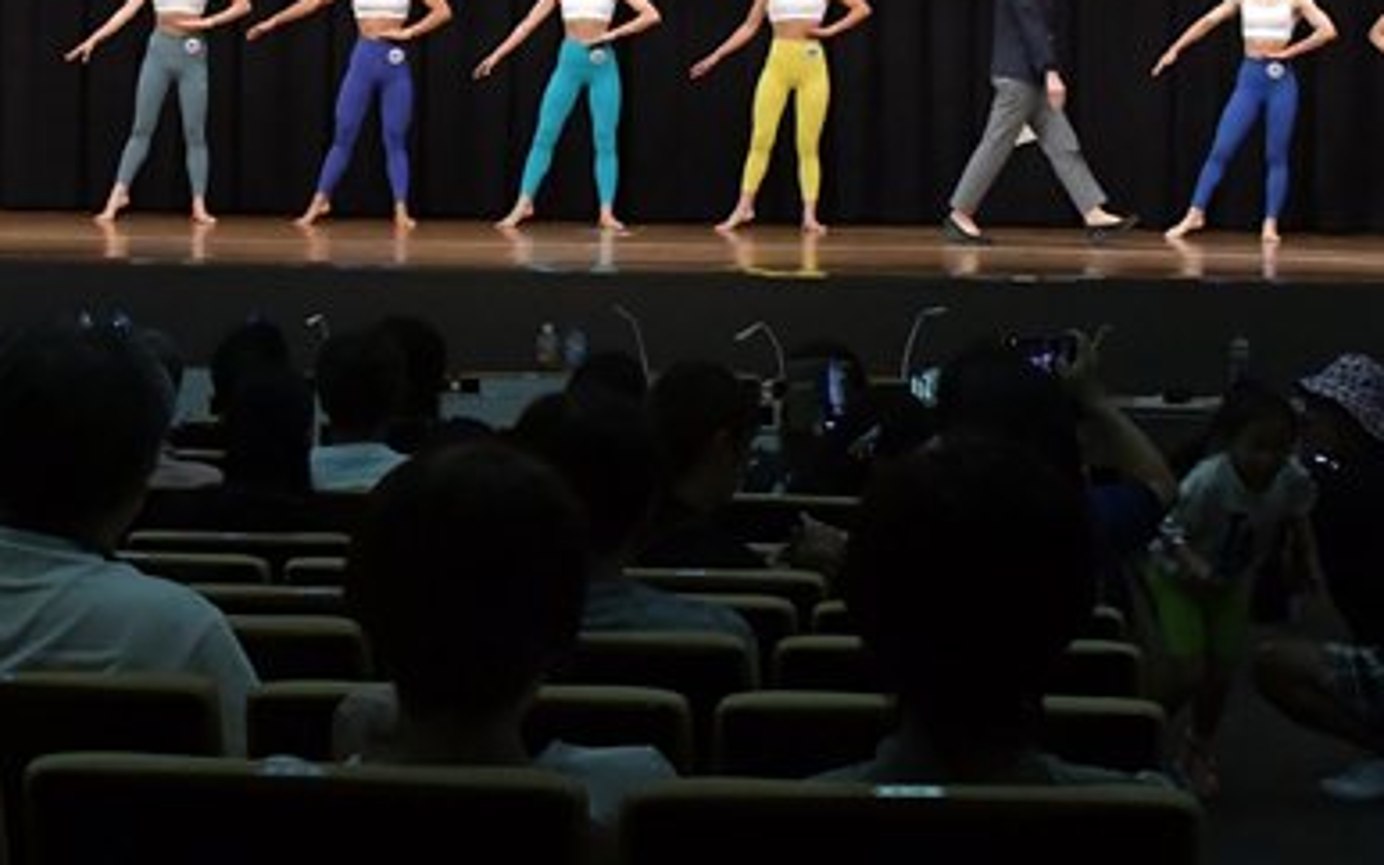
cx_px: 603
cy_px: -43
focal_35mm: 104
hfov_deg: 20.0
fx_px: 3923
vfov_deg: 12.4
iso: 5000
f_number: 5.6
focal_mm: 34
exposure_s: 1/400
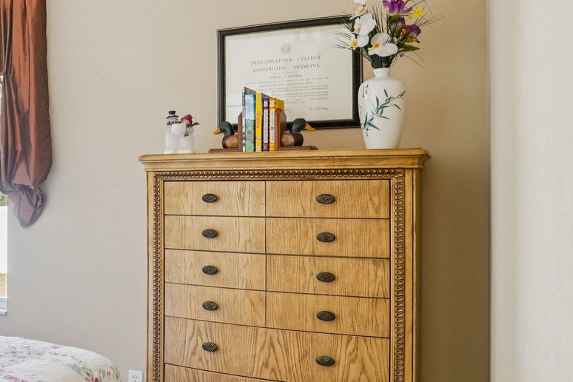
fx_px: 716
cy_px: 199
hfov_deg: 33.9
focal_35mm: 45
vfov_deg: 29.9
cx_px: -137
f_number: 8
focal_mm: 17
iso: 400
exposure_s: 1/30
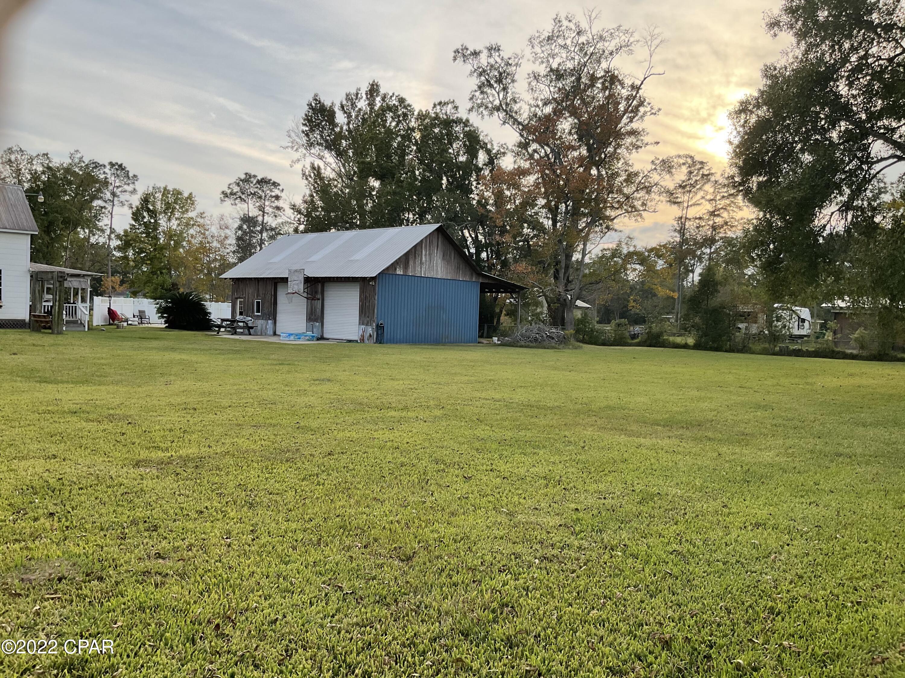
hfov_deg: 61.7
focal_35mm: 29
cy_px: 339
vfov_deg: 48.2
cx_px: 452
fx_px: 758
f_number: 1.8
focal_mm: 3
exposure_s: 1/855
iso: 16
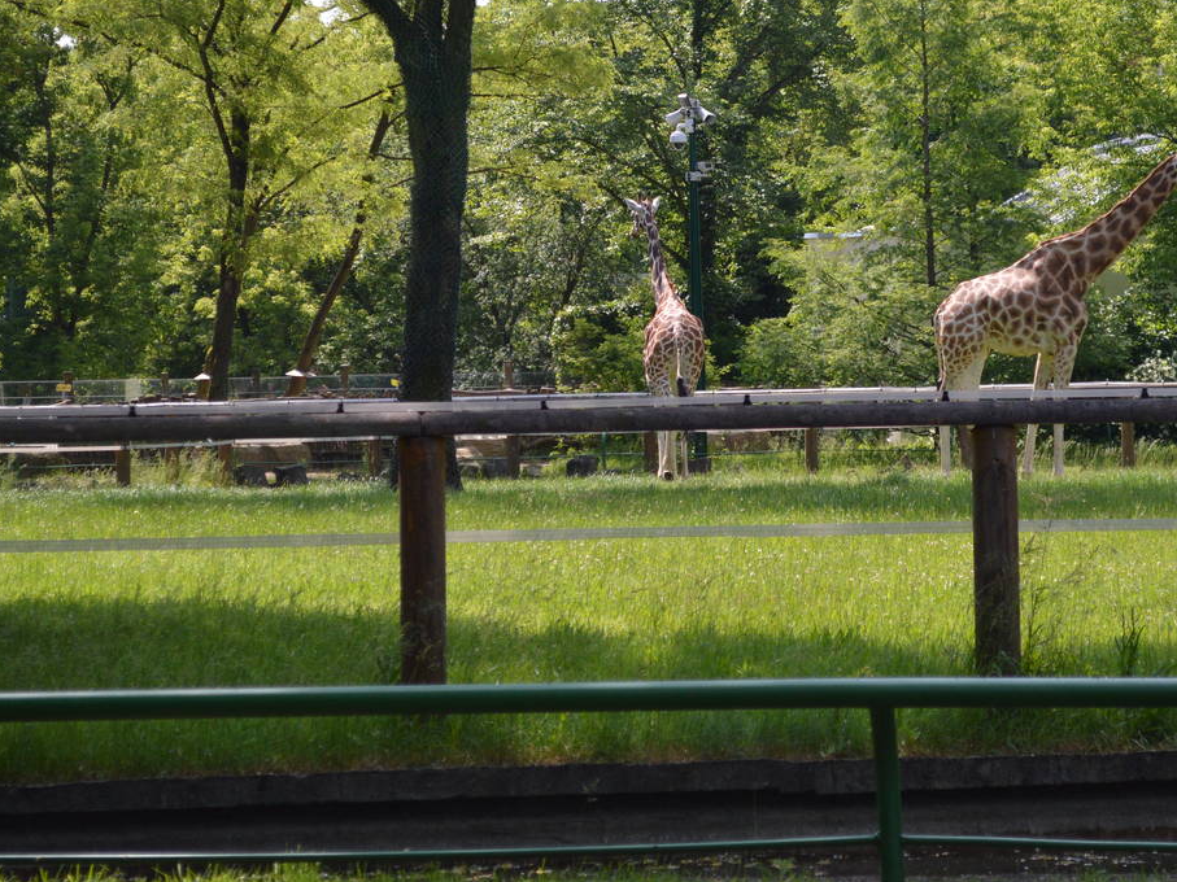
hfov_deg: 14.1
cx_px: 805
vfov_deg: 10.6
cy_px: 267
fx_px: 4754
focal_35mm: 140
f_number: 5.6
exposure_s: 1/800
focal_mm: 55
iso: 400
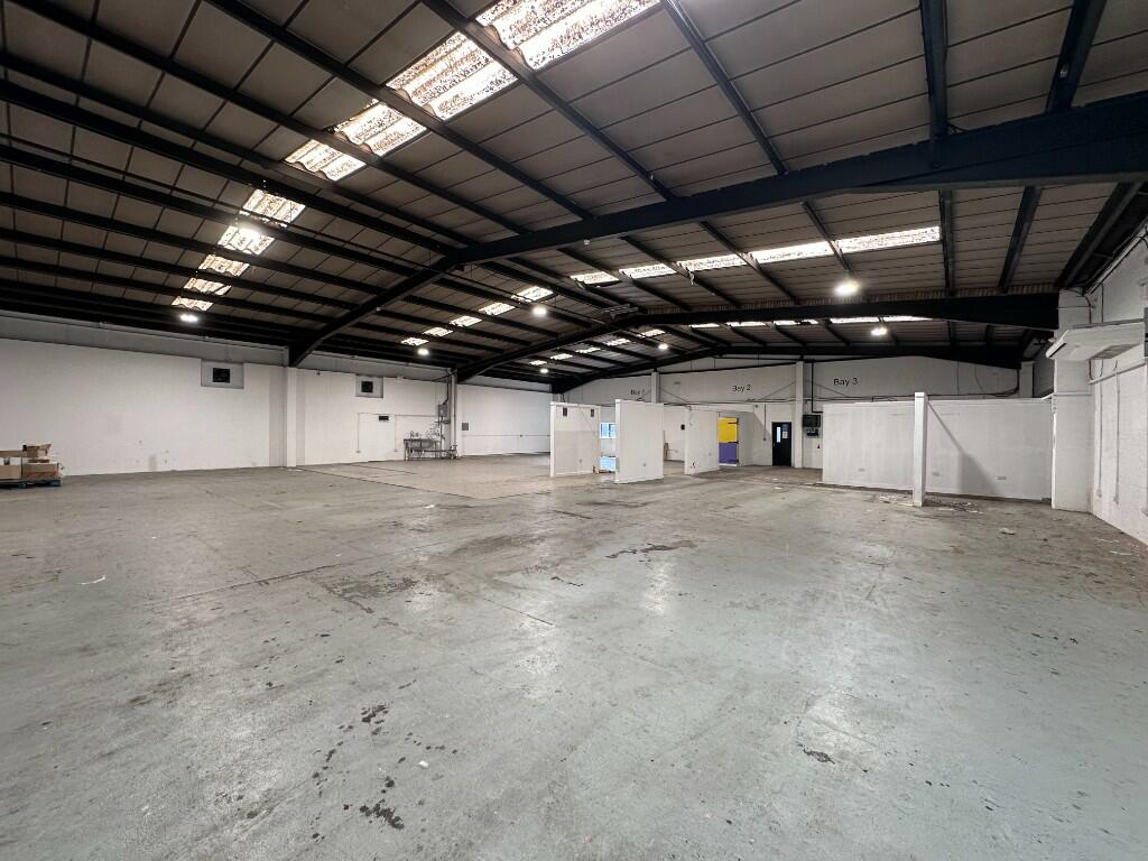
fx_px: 464
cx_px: 574
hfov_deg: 102.1
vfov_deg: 85.7
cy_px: 430
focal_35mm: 14
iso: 125
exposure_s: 1/100
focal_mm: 2.22
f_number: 2.2
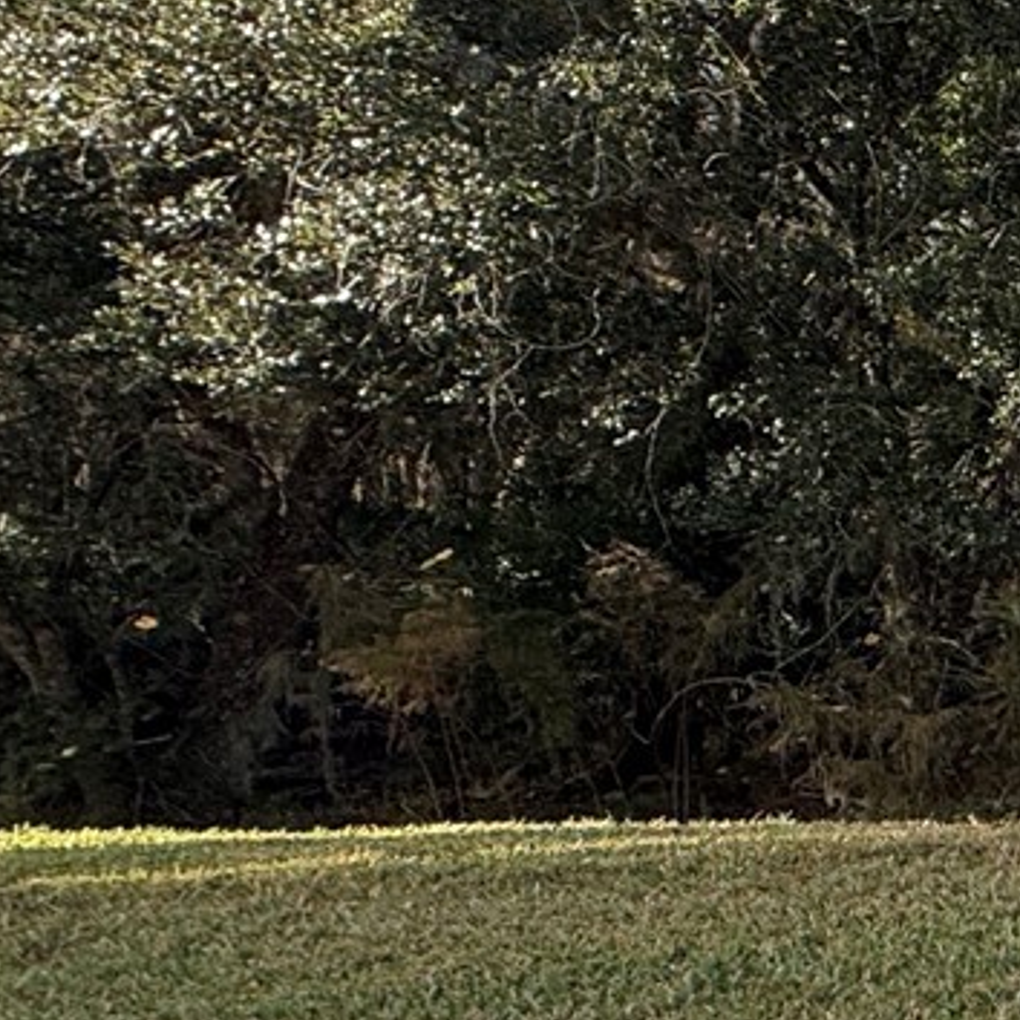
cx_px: 2276
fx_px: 1867
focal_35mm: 56
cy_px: 507
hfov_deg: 16.7
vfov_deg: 30.6
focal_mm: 2.22
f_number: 2.2
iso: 50
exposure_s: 1/502
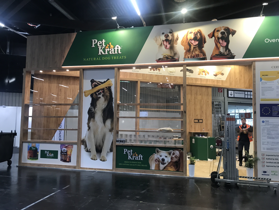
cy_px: 105
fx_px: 226
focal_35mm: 28
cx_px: 140
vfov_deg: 49.7
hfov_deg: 63.4
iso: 32
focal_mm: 3.99
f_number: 1.8
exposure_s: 1/20
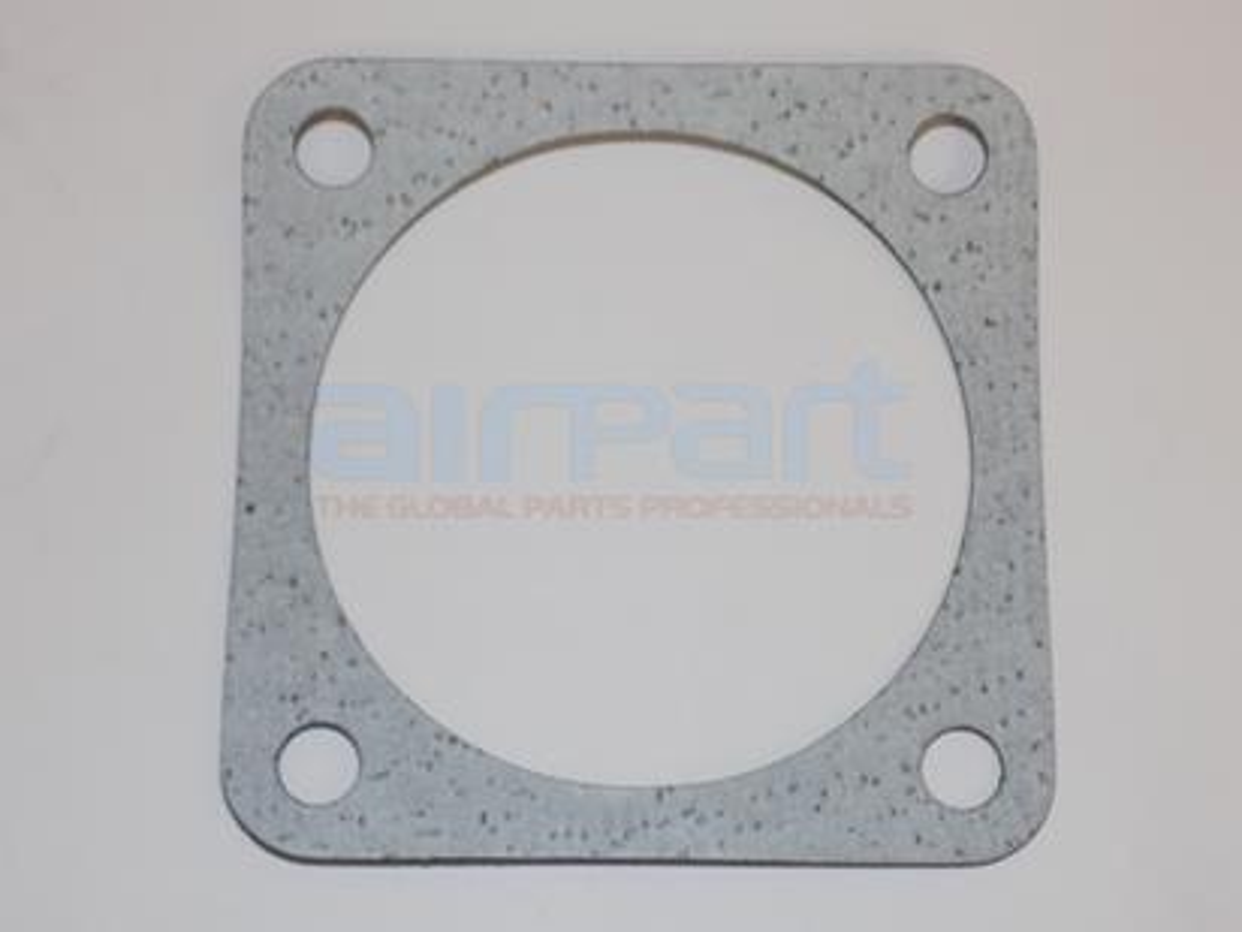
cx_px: 621
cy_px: 466
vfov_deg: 21.0
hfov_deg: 27.8
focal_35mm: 70
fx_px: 2512
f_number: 4.2
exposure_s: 1/30
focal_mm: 12.5
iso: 200
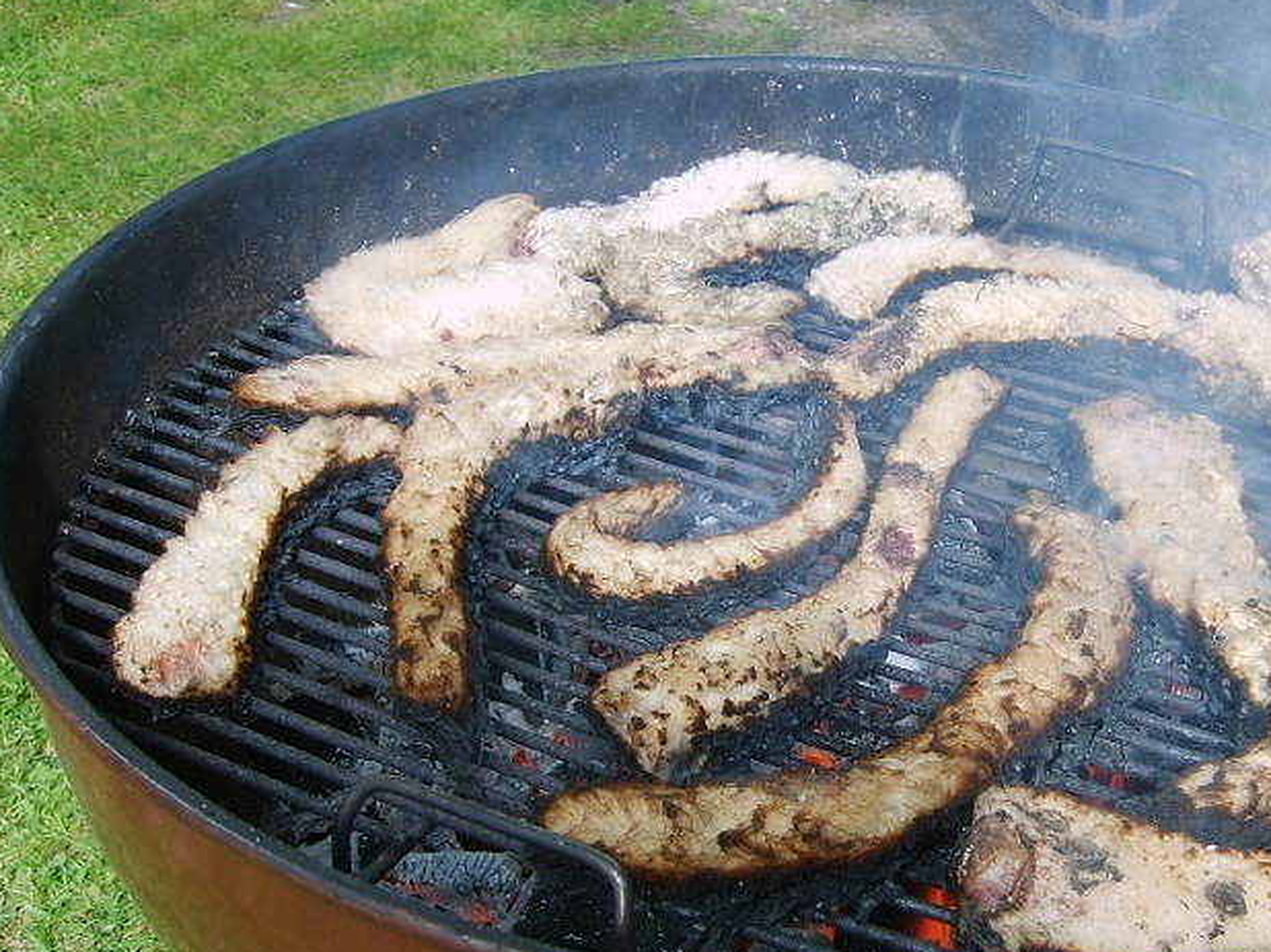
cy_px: 587
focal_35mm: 51
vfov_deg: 28.5
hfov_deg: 37.0
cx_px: 886
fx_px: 1872
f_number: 2.8
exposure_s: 1/125
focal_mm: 5.8
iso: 50
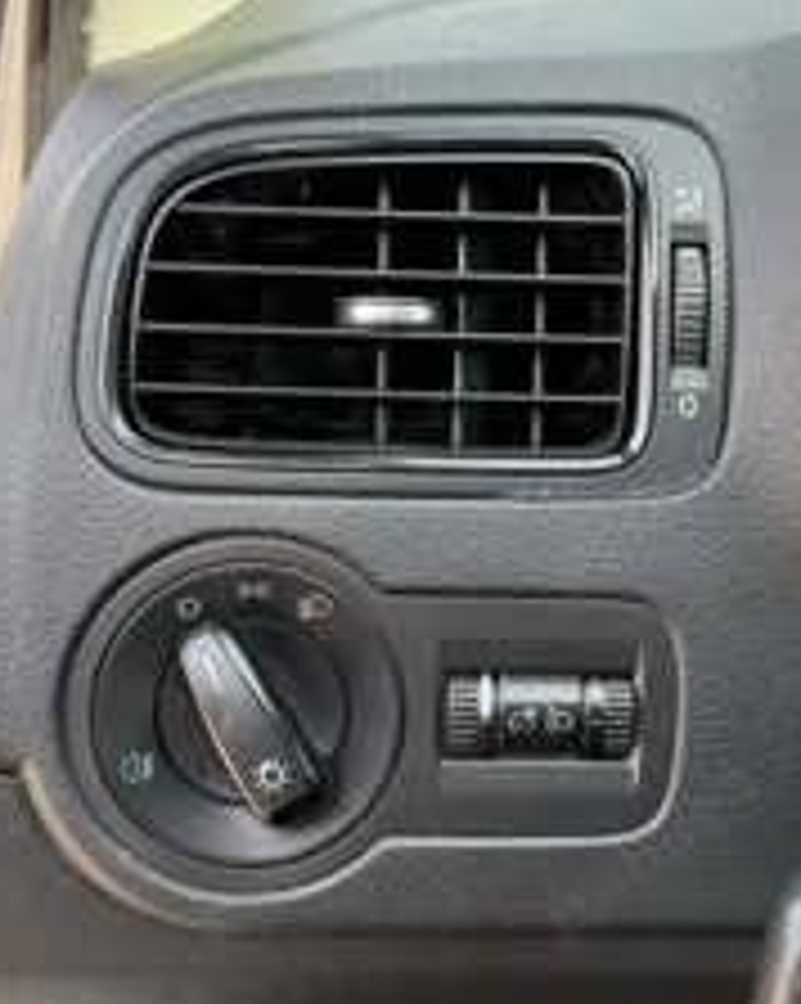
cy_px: 531
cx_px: 432
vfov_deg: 43.8
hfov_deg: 35.6
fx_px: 1246
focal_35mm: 42
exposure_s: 1/414
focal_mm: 6.76
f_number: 1.78
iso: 100
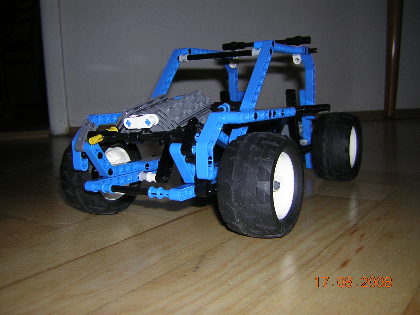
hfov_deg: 51.4
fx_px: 437
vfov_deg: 39.7
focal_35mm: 36
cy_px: 158
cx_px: 210
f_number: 2.6
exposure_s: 1/60.1
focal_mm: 4.7
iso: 50
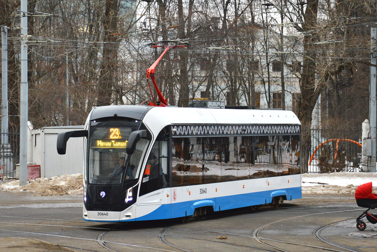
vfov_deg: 10.8
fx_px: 1335
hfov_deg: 16.1
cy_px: 126
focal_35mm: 128
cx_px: 188
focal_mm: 85
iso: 800
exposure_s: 1/250
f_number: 5.6
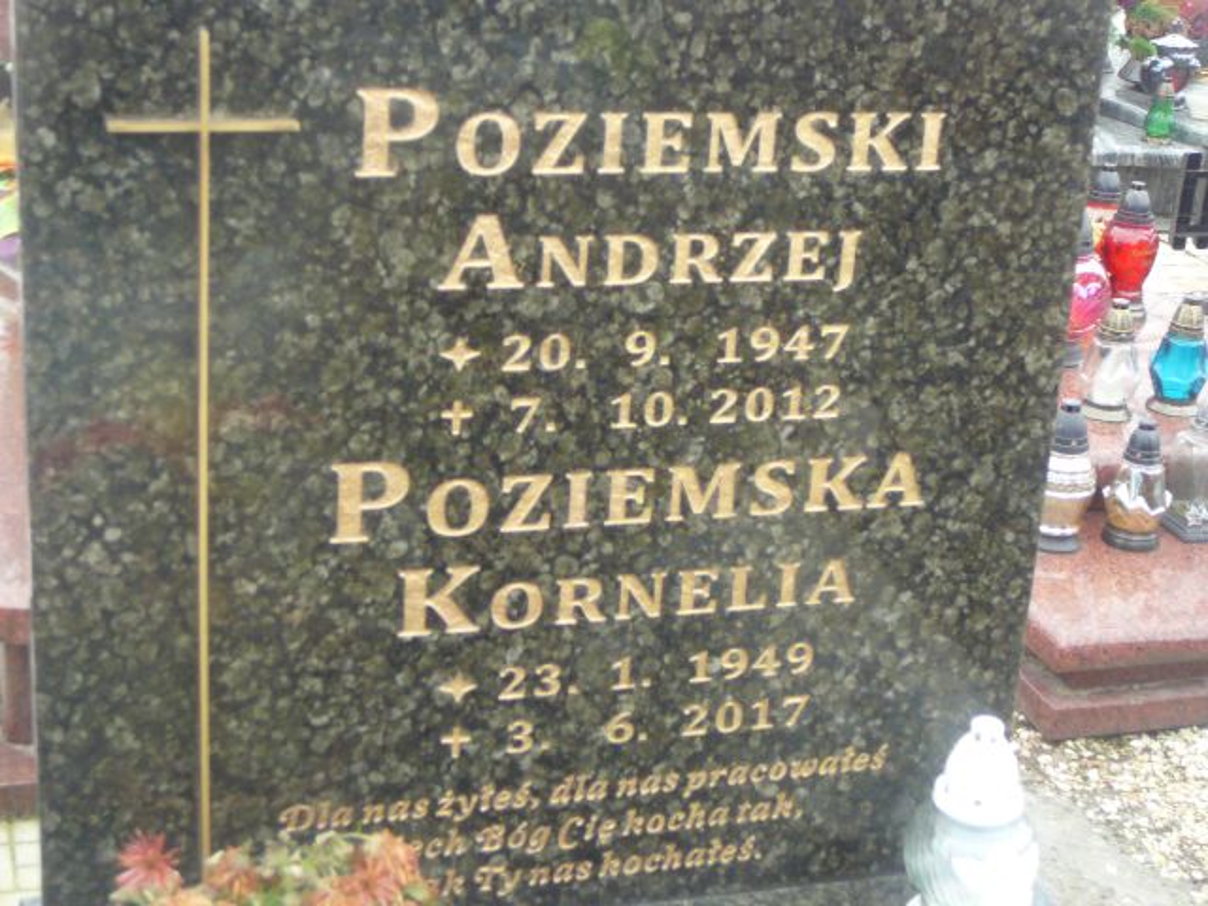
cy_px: 453
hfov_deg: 31.7
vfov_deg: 24.0
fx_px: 2129
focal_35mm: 61
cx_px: 604
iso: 160
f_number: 3.6
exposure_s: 1/30
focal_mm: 9.1
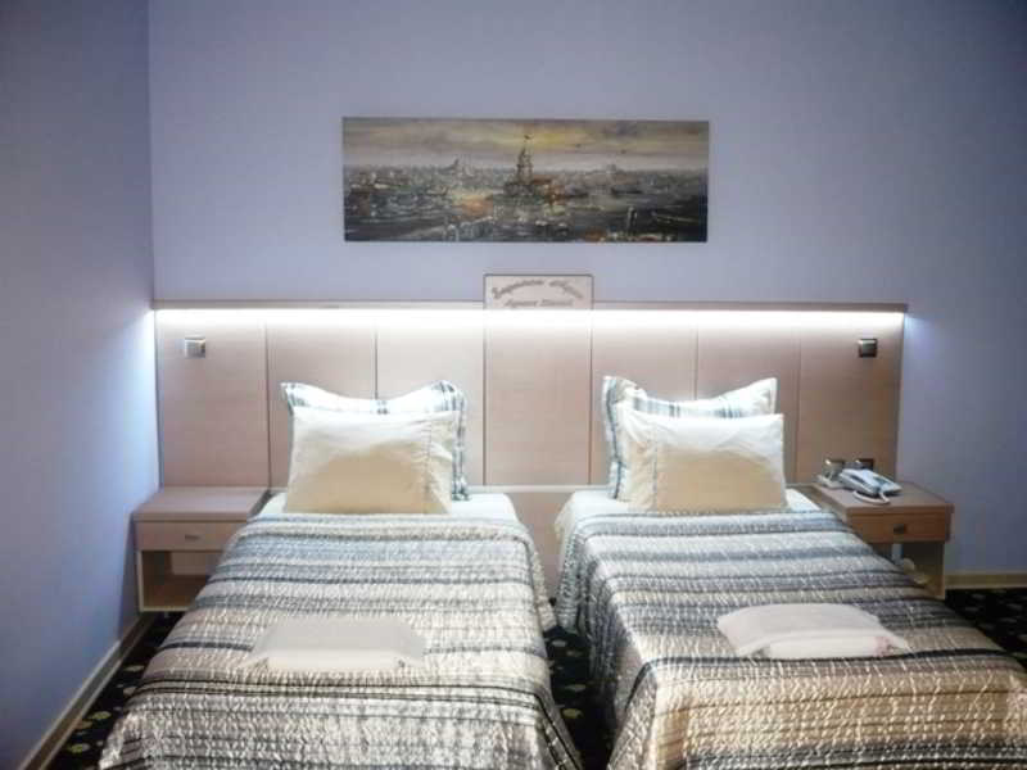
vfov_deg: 40.7
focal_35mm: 35
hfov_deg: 52.6
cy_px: 385
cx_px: 514
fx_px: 1038
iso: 250
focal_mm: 5.8
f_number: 2.8
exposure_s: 1/8
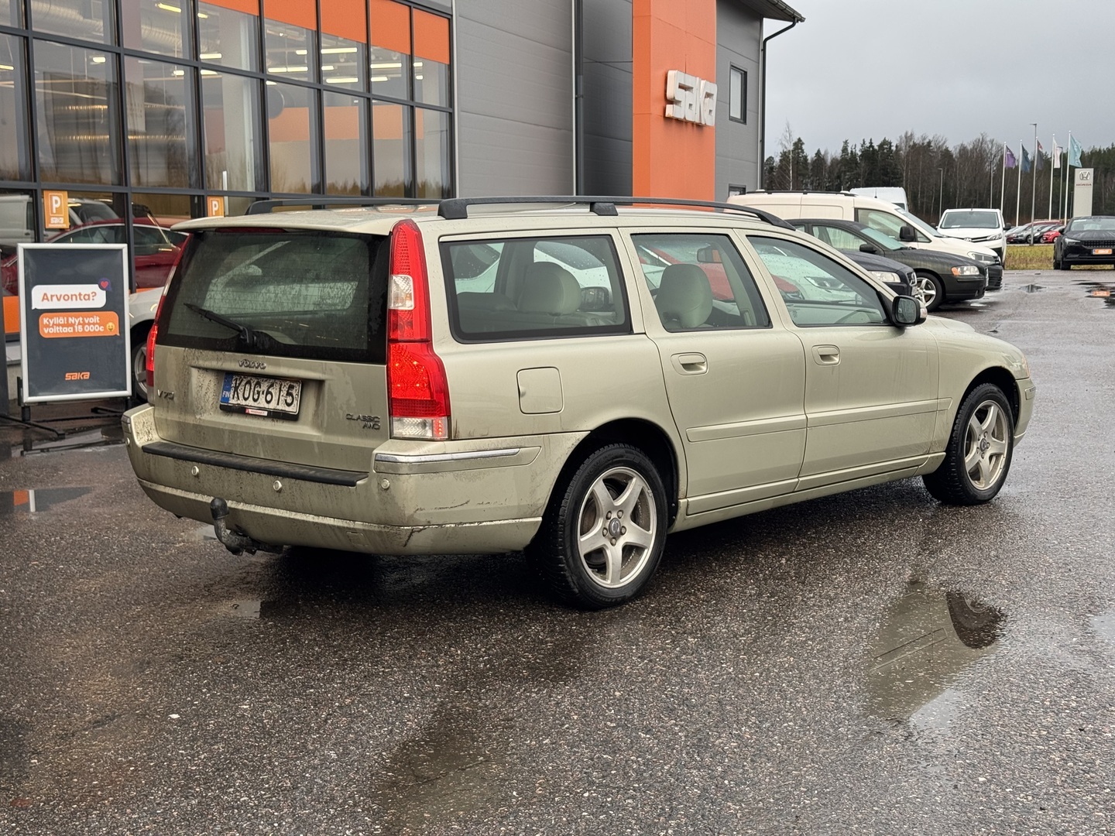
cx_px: 558
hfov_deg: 39.7
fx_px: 1546
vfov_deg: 30.3
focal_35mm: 48
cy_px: 418
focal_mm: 6.76
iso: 50
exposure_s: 1/133
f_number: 1.78
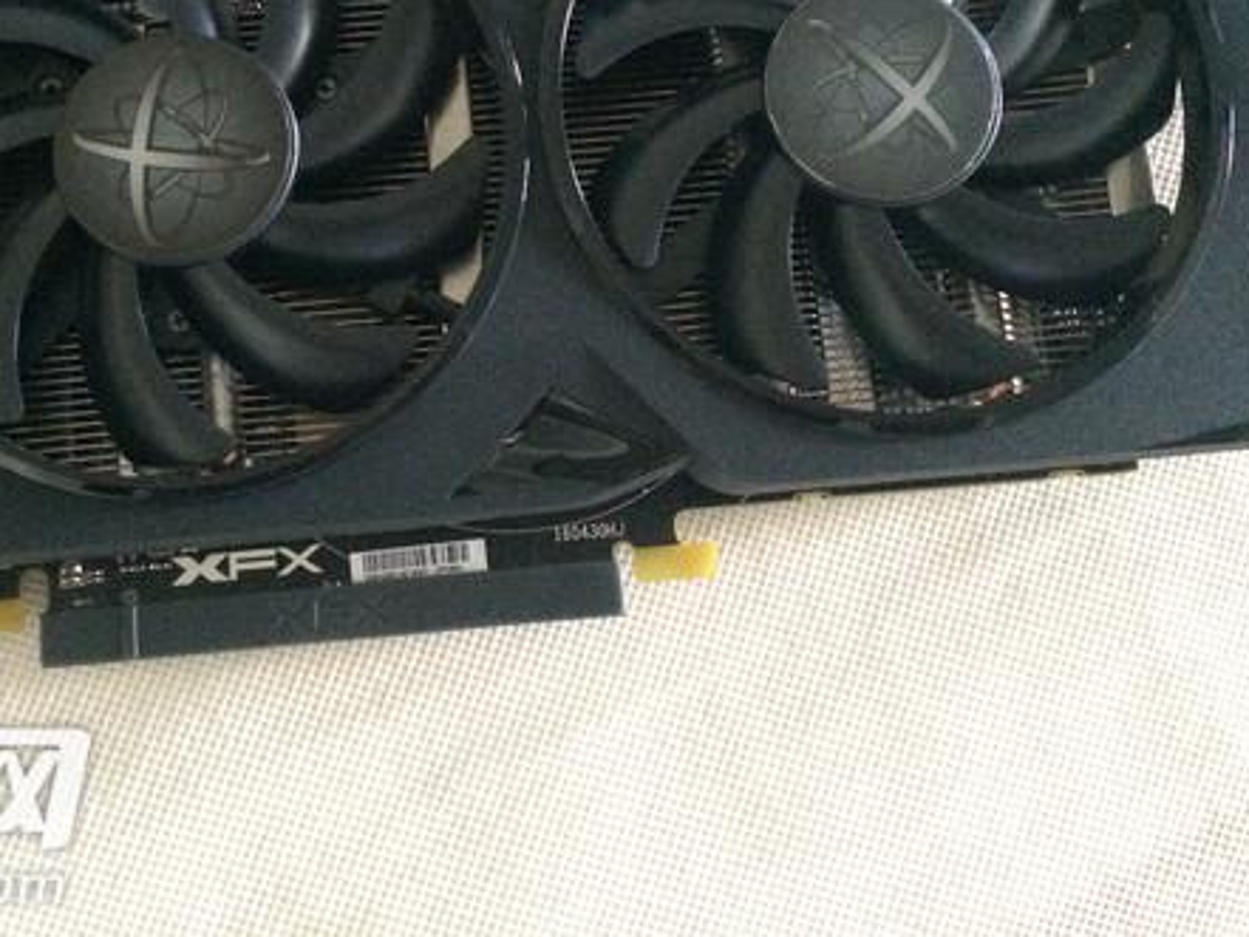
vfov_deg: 30.8
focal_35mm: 46
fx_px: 1660
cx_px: 490
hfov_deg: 41.0
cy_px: 197
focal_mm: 4.15
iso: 500
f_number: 2.2
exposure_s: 1/17
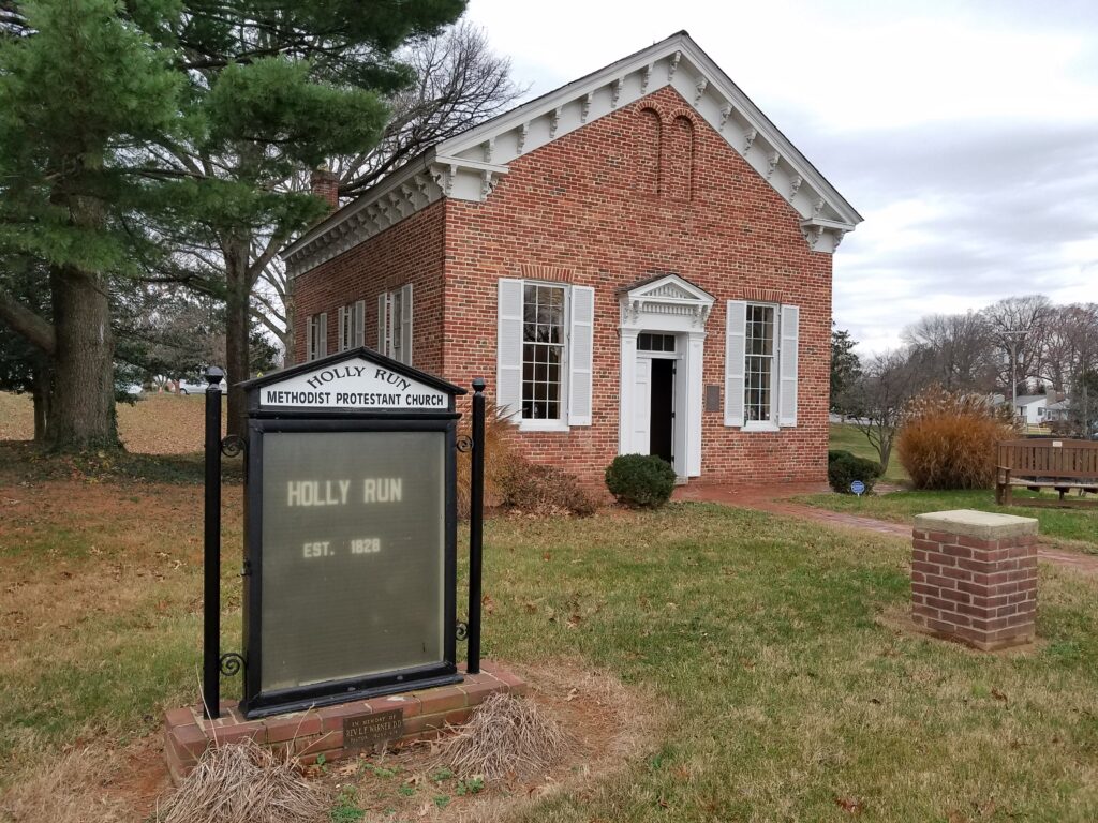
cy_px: 412
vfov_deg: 53.1
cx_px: 549
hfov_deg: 67.3
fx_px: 825
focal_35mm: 26
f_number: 1.7
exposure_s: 1/60
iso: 80
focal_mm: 4.2
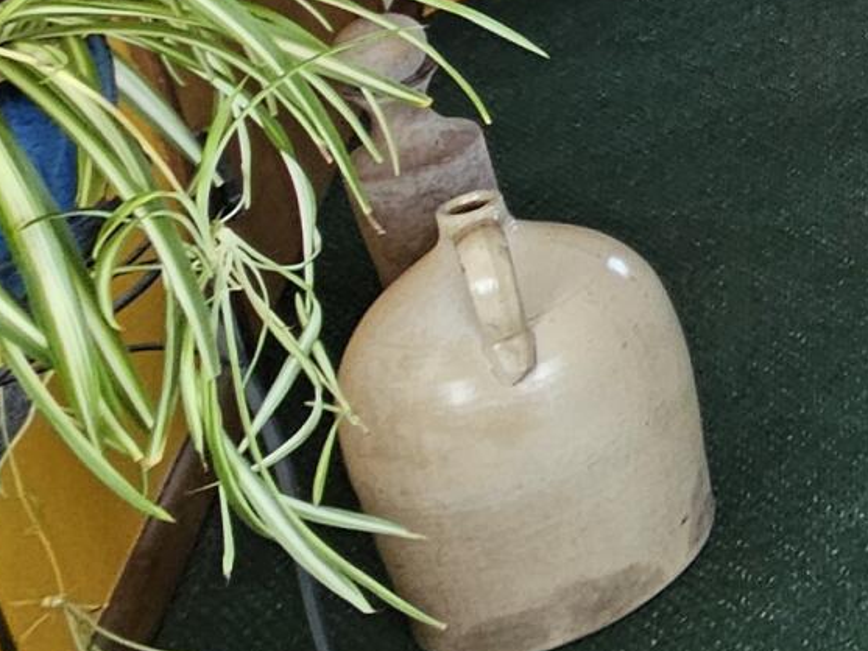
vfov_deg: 18.3
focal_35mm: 70
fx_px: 1756
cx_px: 1990
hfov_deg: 16.0
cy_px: -364
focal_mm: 2.2
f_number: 2.2
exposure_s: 1/60
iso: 100
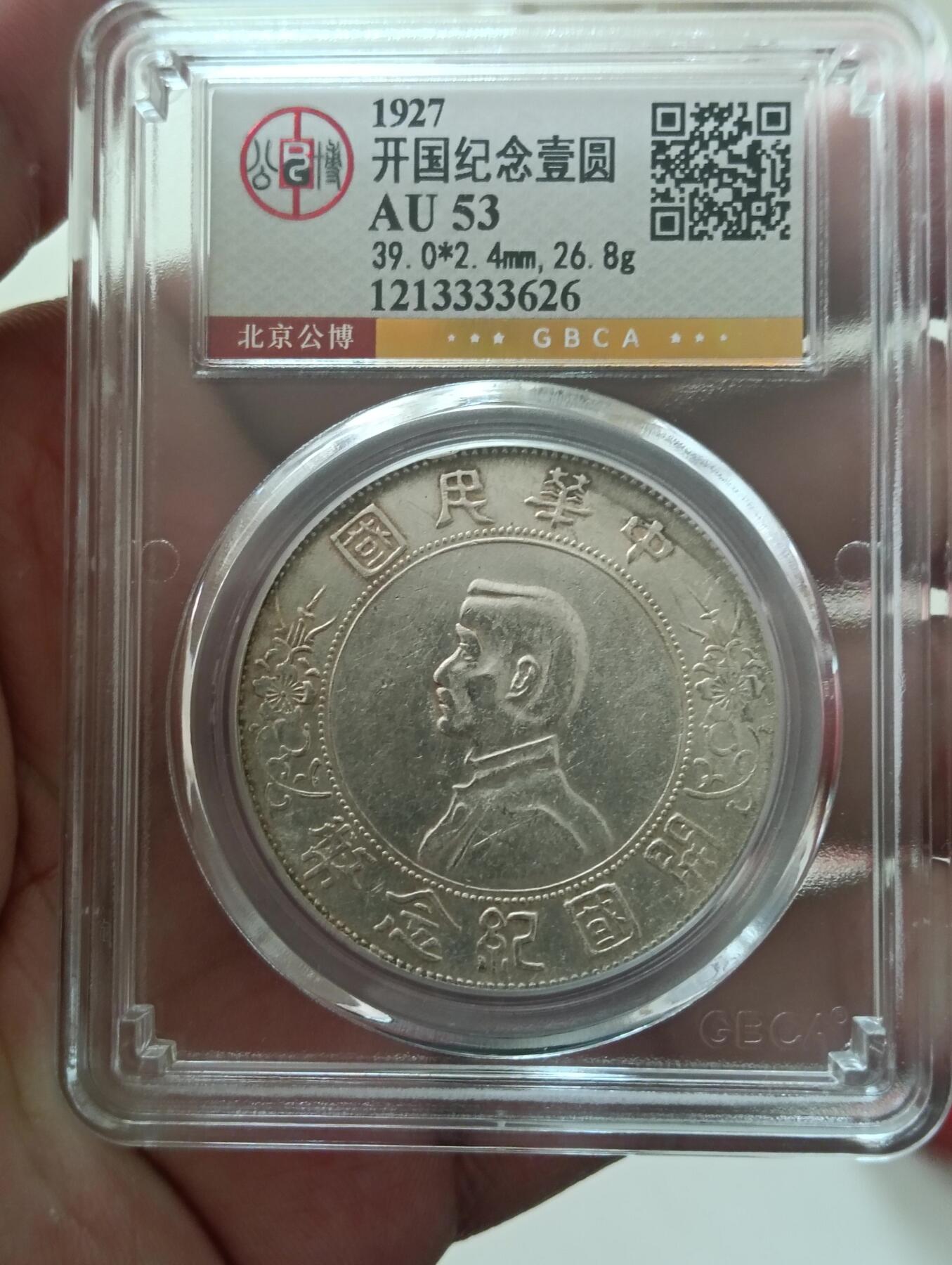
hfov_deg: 33.7
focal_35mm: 43
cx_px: 476
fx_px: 1573
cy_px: 632
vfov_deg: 43.8
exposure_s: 1/33.3
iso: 320
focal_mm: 3.98
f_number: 1.8
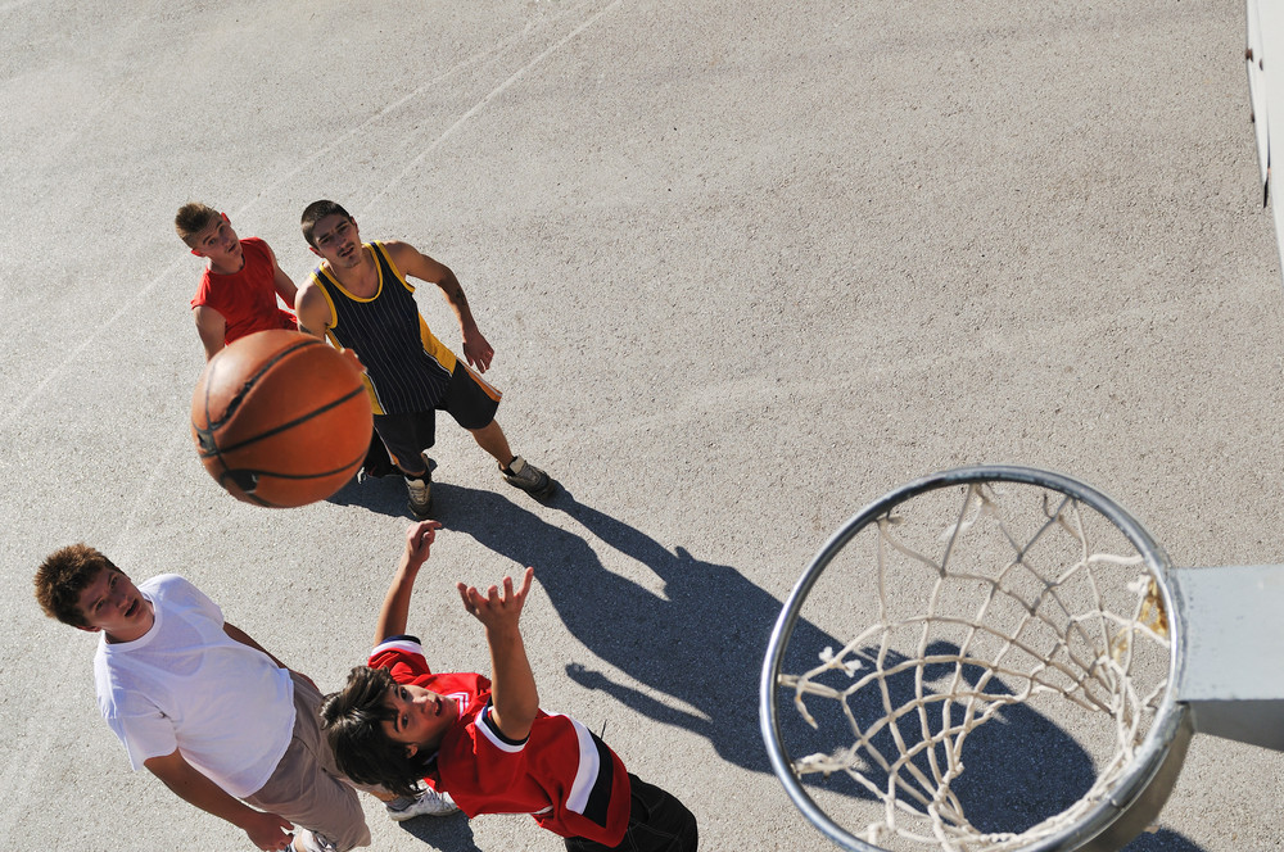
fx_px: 1282
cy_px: 426
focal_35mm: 36
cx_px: 642
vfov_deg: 36.8
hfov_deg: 53.2
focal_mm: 24
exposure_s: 1/1600
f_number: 4.5
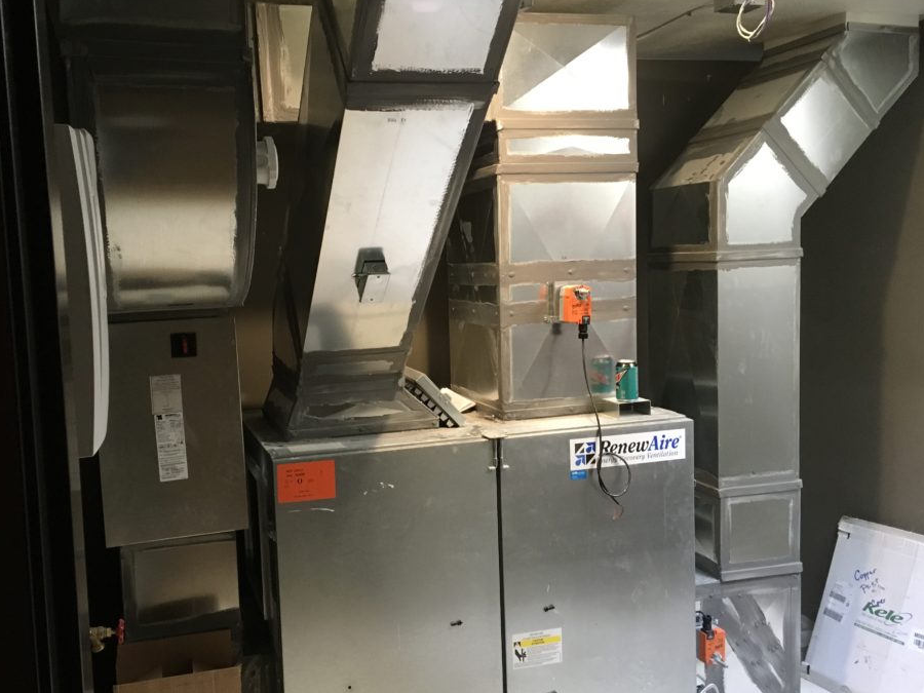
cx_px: 400
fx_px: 881
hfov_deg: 55.2
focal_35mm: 33
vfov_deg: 42.9
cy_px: 349
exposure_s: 1/30
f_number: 2.2
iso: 160
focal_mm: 4.15
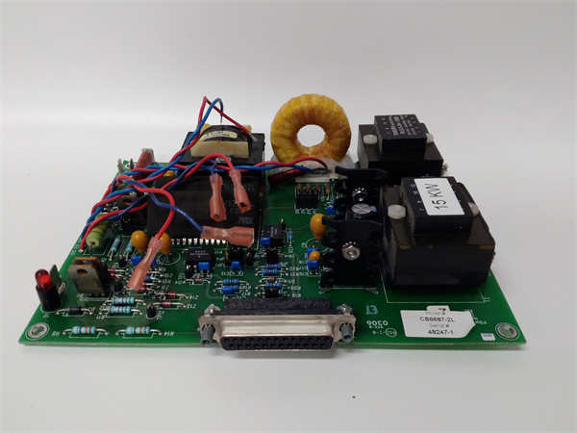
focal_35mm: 27
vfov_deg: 51.4
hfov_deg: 65.3
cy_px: 216
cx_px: 288
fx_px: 450
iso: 194
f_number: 2
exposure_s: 1/33
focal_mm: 3.79
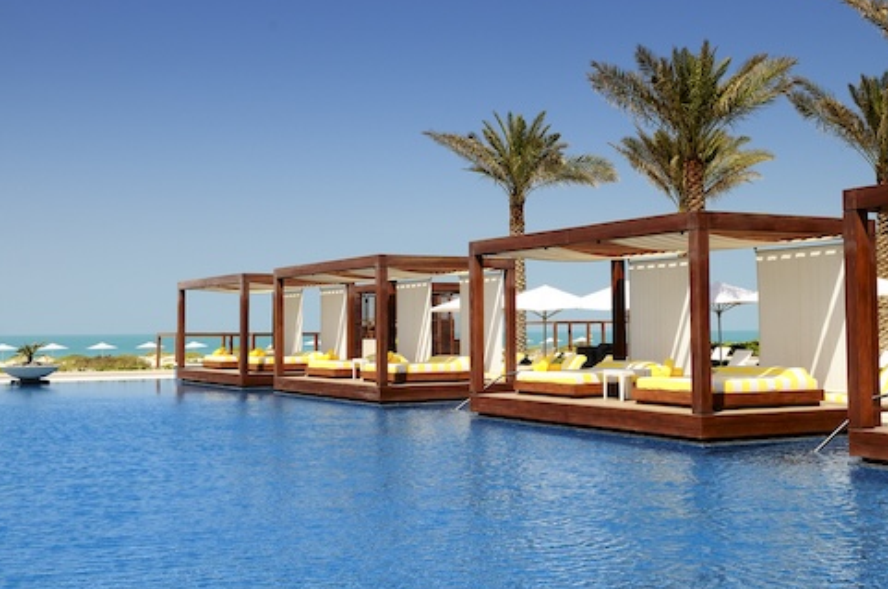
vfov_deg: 28.0
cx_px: 449
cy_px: 261
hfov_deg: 41.2
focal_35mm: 48
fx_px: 1182
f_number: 10
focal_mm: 28
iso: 200
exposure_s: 1/400
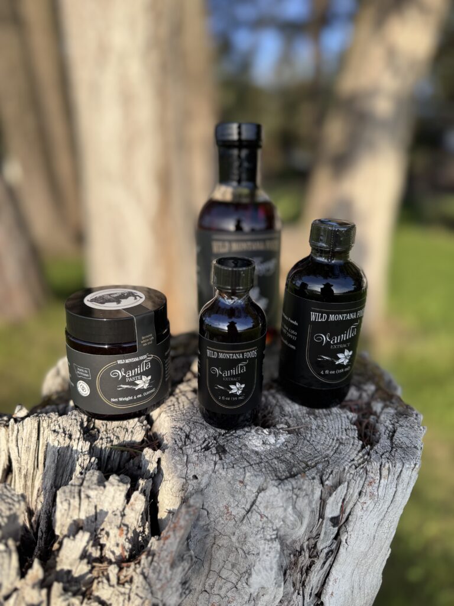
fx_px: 420
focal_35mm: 24
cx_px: 227
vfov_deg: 71.6
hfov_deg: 56.8
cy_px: 303
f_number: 1.78
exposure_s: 1/531
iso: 80
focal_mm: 6.76
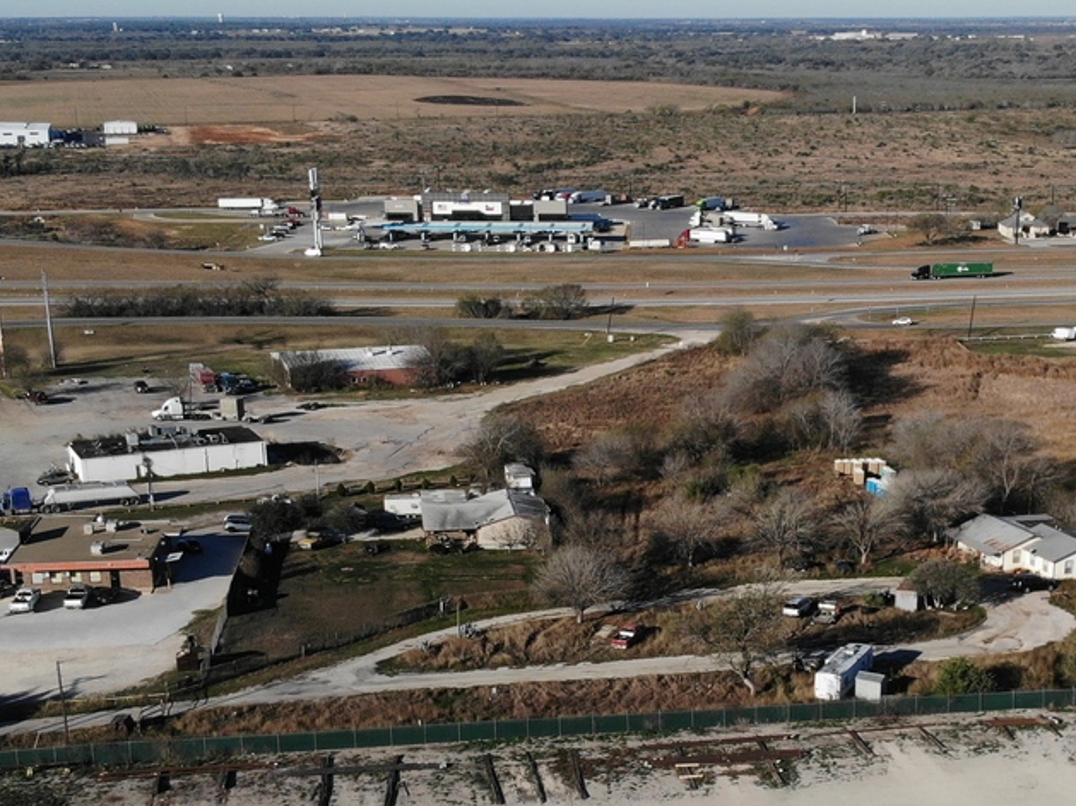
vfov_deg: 26.2
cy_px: 611
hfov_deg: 34.8
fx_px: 1709
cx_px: 680
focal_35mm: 55
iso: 100
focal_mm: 4.5
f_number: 2.8
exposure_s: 1/1379
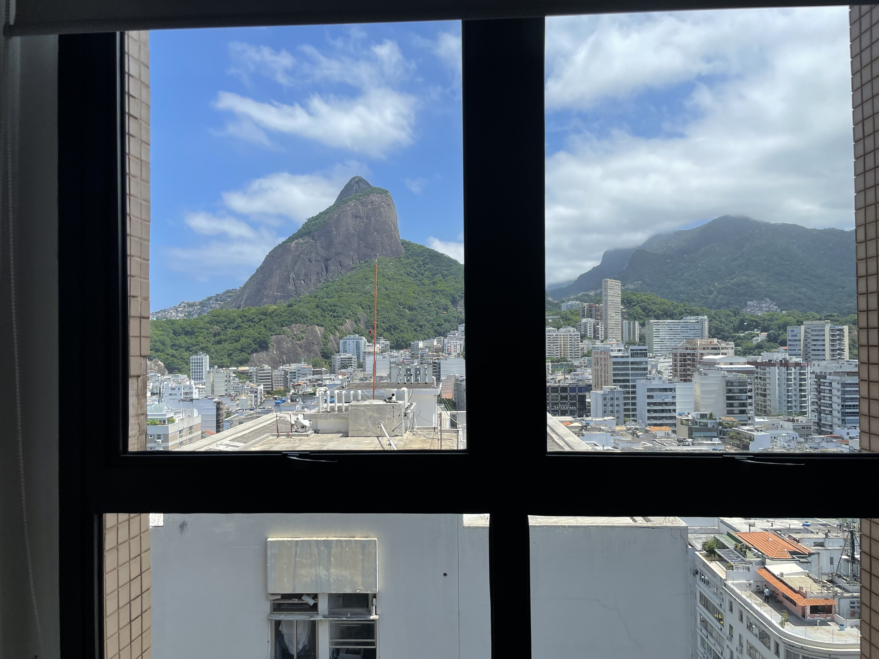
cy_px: 330
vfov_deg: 53.1
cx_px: 440
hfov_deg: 67.3
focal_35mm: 26
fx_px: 660
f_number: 1.6
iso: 32
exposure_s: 1/1984
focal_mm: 4.2
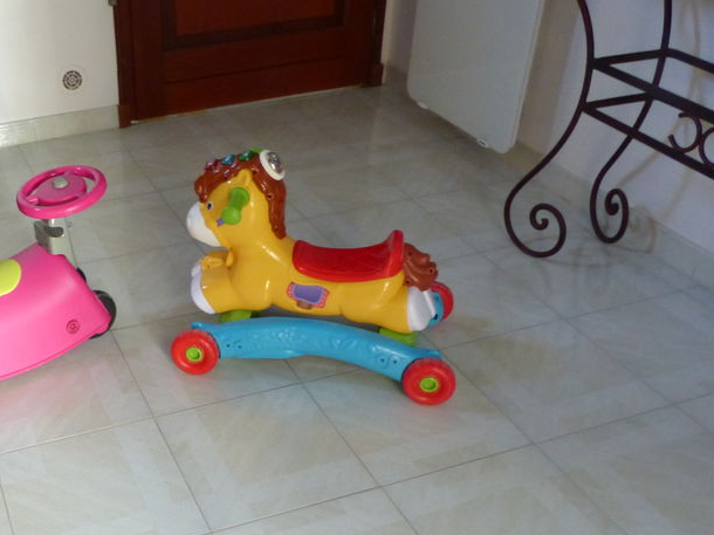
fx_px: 845
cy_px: 339
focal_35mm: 41
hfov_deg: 43.7
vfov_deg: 34.9
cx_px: 144
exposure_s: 1/10
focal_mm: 4.5
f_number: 2.8
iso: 400
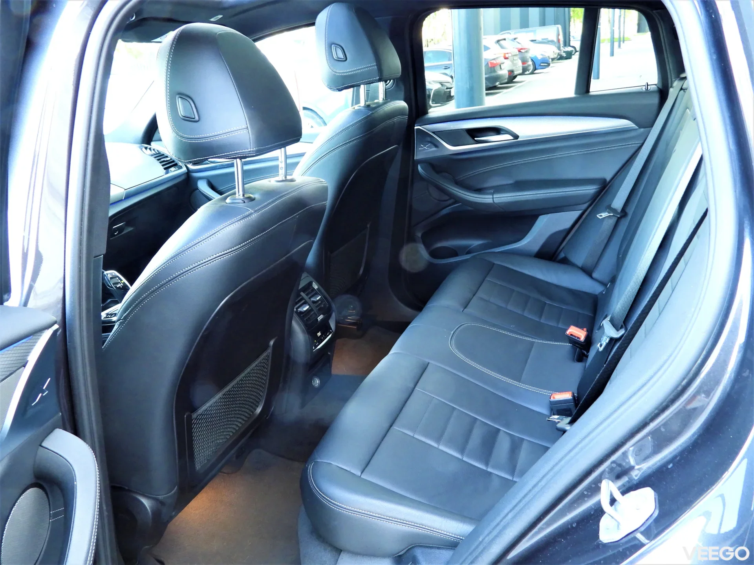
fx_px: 653
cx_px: 377
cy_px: 282
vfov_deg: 46.8
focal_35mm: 30
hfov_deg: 60.0
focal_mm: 5.4
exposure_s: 1/13
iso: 400
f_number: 3.2
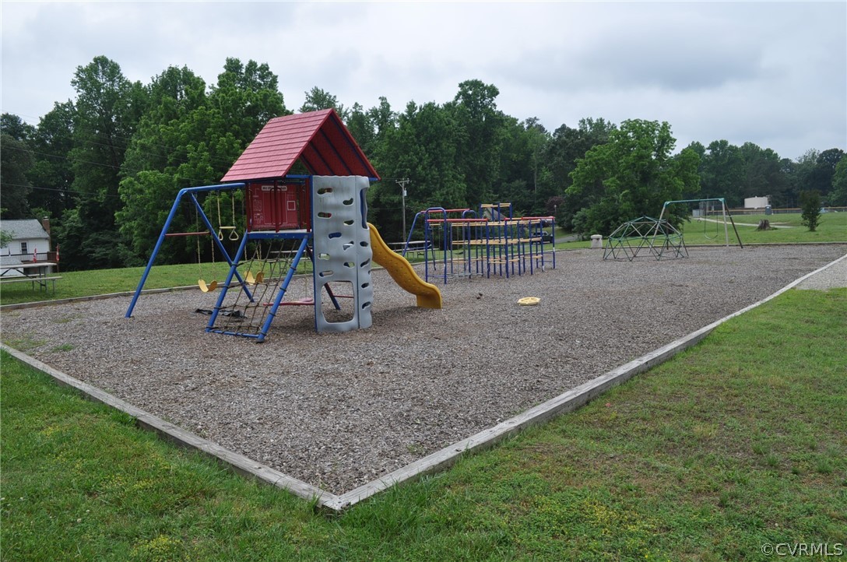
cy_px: 281
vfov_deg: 47.8
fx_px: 634
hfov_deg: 67.5
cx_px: 424
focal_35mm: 27
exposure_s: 1/400
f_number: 9
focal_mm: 18
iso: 200
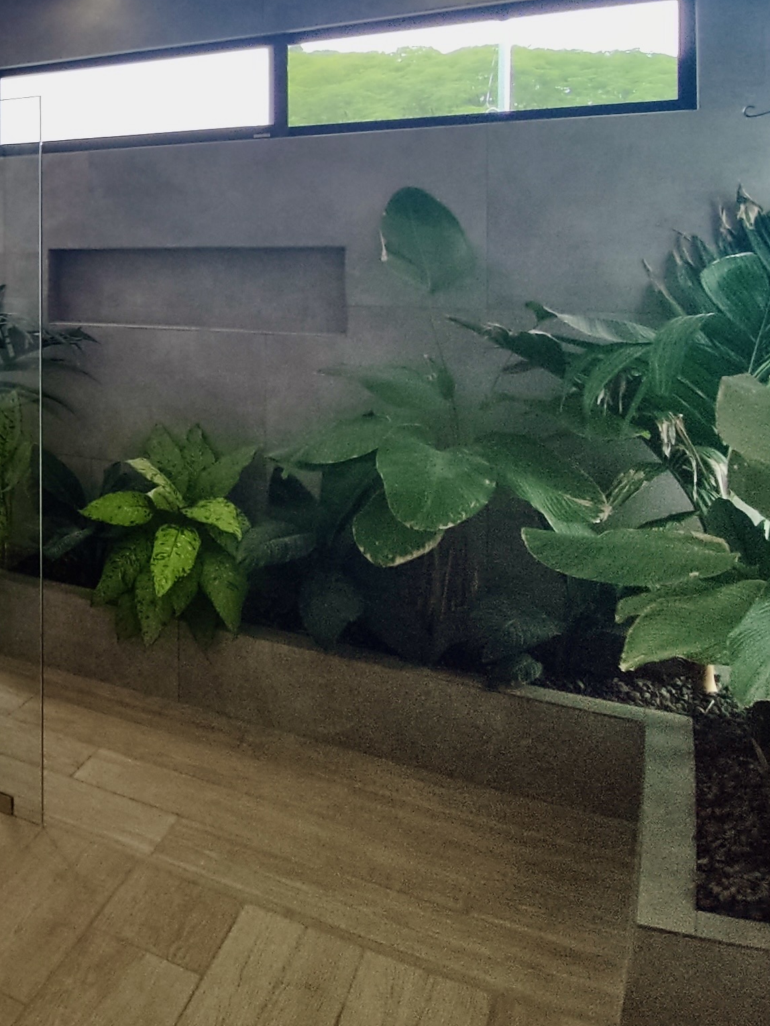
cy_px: 285
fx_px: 949
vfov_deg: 54.7
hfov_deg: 31.4
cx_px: -284
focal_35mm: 32
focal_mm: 1.6
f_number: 2.2
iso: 50
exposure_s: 1/139
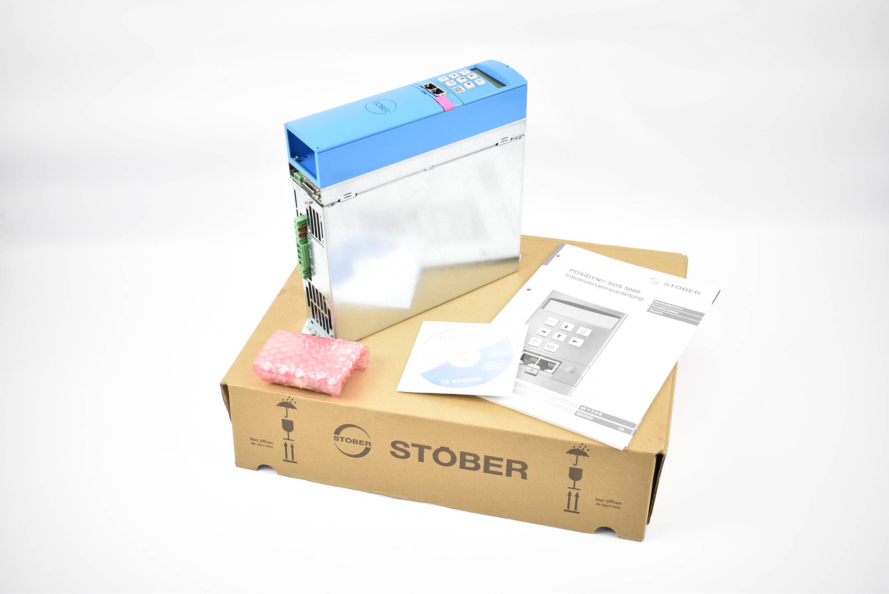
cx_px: 444
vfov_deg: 33.1
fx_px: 1001
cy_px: 297
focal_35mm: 40
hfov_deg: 47.9
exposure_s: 1/40
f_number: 4
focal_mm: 27
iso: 250
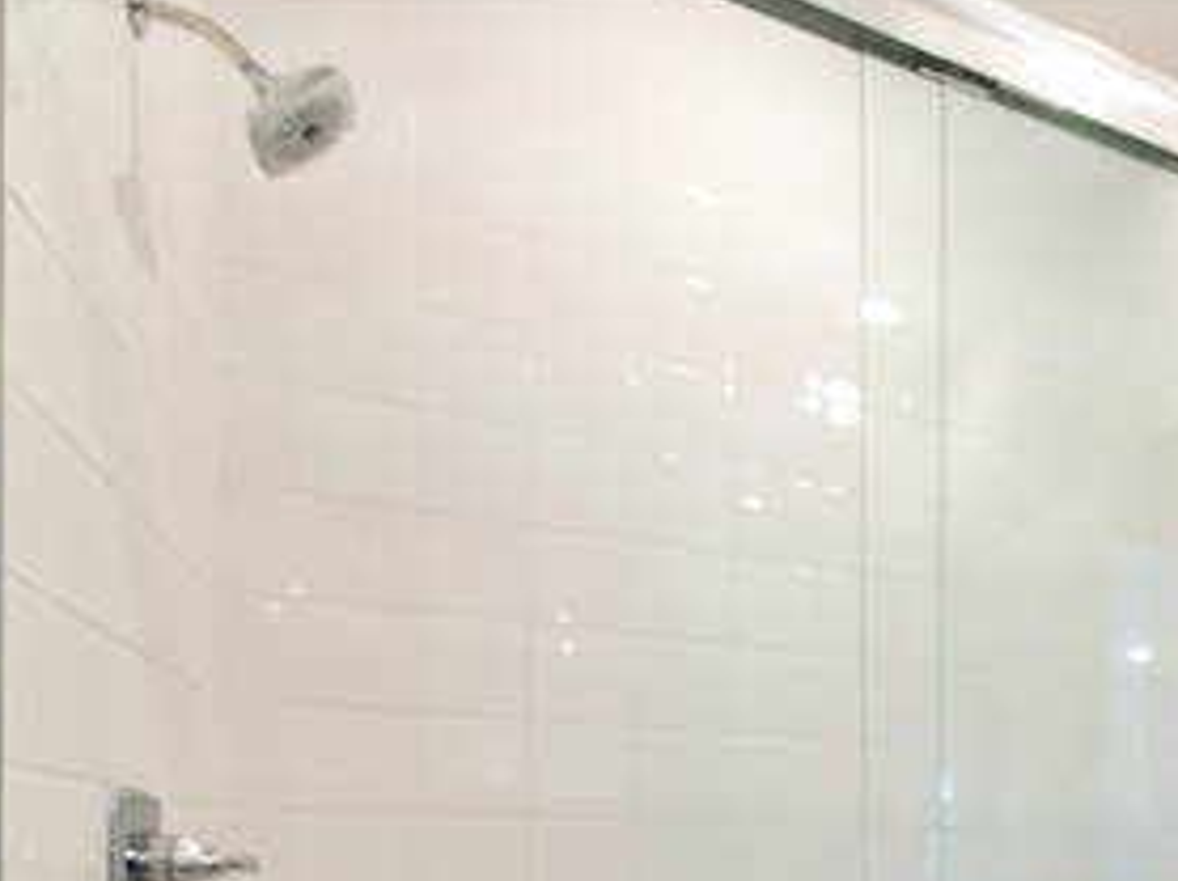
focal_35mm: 31
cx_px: 1093
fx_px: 1054
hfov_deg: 50.6
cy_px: 881
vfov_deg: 39.9
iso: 400
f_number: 2.8
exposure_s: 1/160
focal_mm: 14
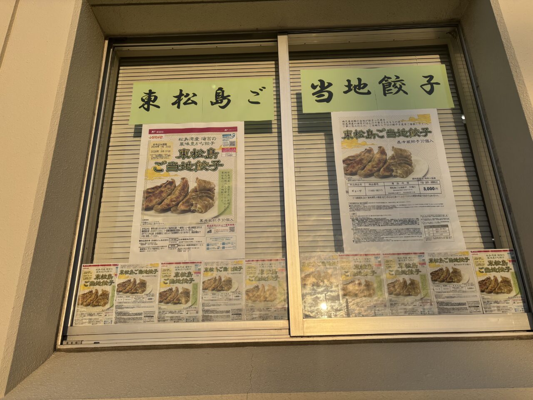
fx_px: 400
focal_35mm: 26
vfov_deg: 53.1
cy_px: 200
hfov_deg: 67.3
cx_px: 266
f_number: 1.6
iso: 50
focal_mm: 5.96
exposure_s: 1/4630
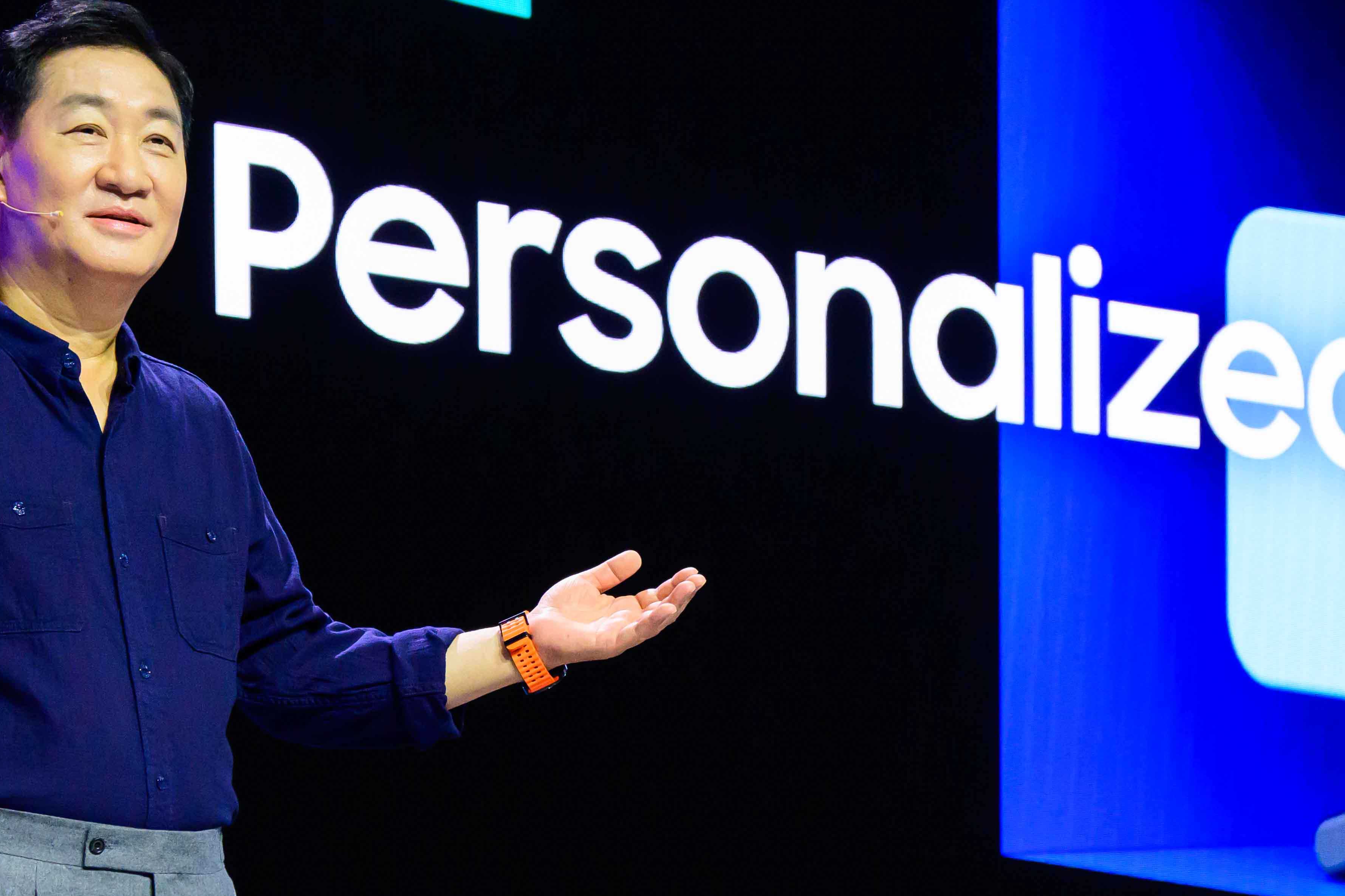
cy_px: 363
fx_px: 4333
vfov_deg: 11.8
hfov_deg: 17.6
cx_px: 668
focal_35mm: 116
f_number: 5.6
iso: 4000
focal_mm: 50
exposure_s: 1/120
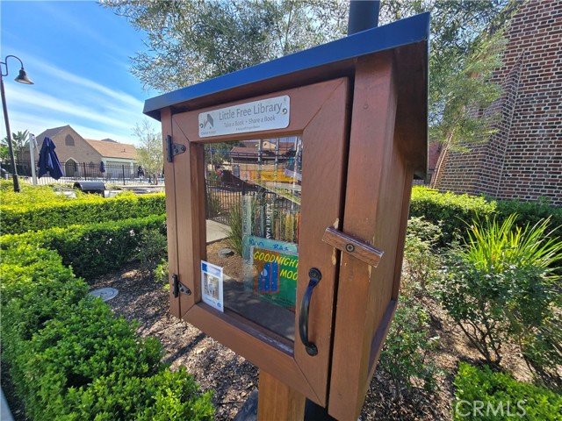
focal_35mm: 13
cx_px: 281
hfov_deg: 106.2
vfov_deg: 89.9
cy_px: 210
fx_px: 211
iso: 50
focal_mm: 2.2
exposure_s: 1/805
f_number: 2.2
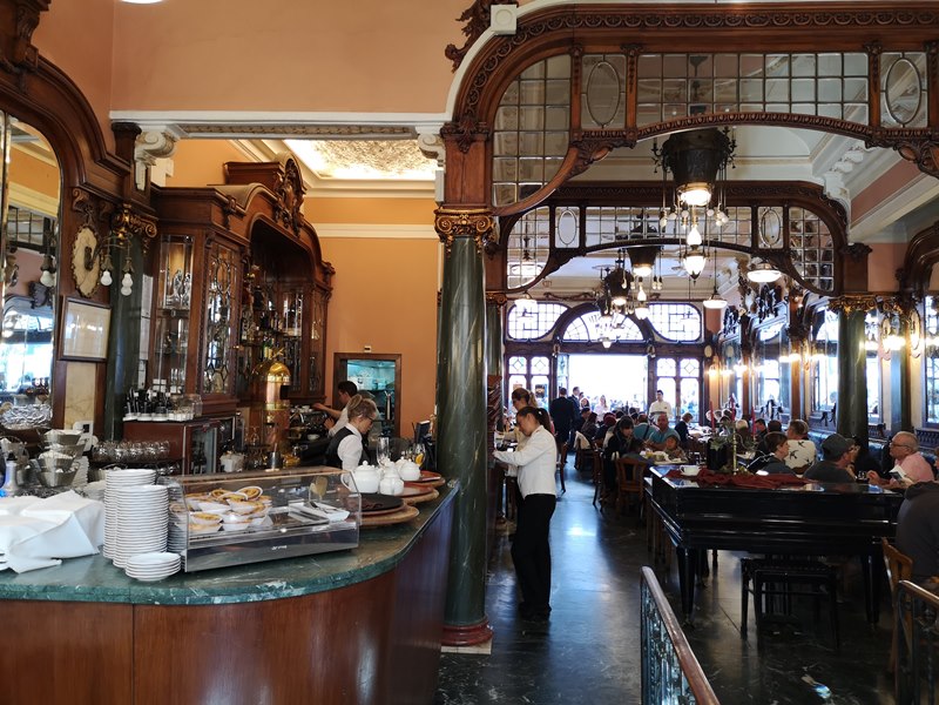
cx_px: 470
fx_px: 732
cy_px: 352
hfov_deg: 65.3
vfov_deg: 51.4
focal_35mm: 27
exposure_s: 1/33.3
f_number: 1.8
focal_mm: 3.95
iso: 160
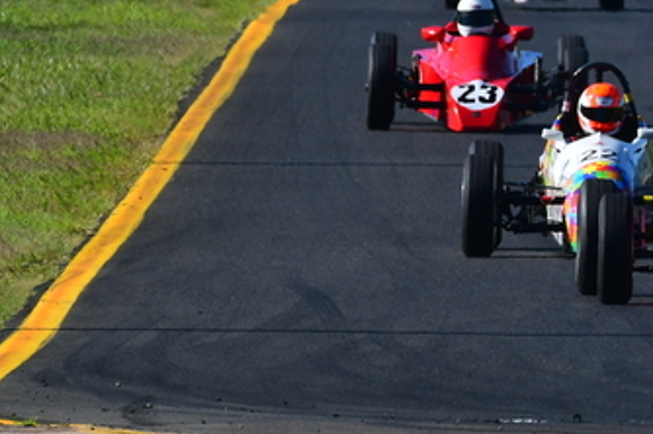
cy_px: 142
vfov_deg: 0.8
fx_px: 29301
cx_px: 737
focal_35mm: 1617
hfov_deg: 1.3
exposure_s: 1/640
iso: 500
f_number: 13
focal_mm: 450
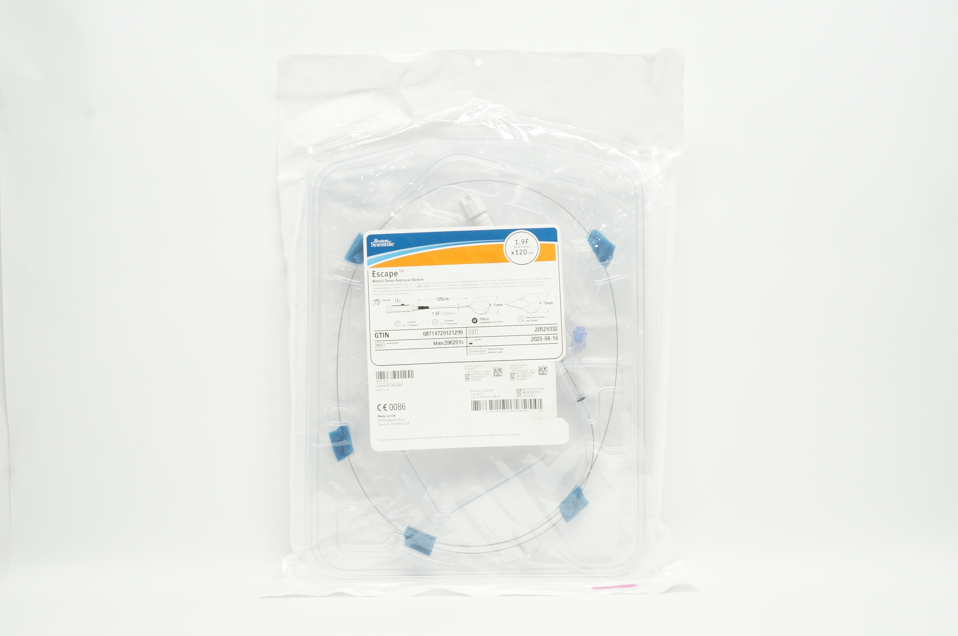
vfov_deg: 36.8
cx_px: 479
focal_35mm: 36
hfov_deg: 53.2
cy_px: 318
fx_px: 957
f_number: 13
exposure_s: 1/10
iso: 400
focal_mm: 24
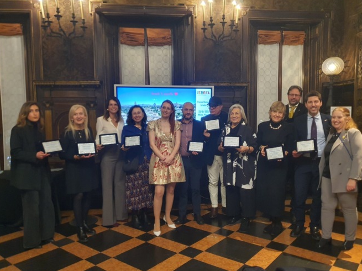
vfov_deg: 51.3
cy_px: 135
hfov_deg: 65.3
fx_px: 282
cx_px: 185
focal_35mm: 27
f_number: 1.5
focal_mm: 4.3
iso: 500
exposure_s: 1/50
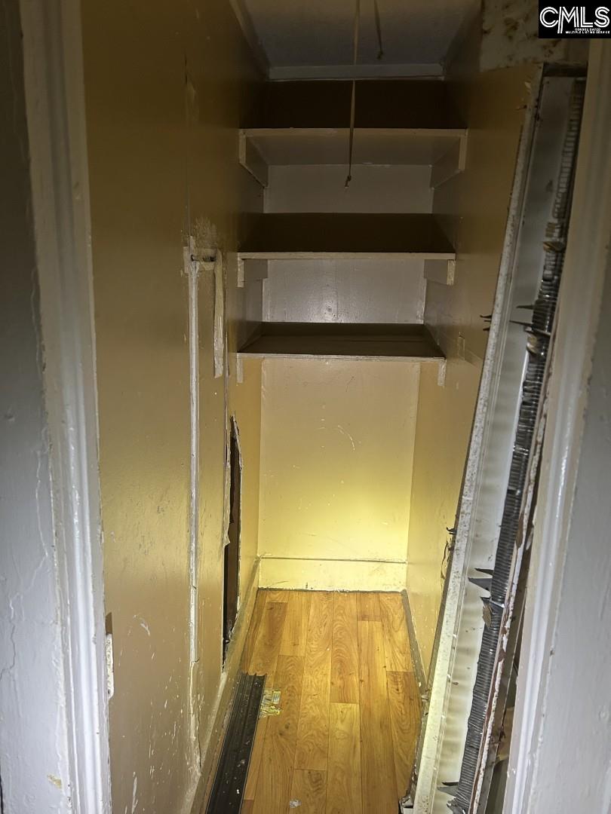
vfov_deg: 67.3
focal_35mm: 26
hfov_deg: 53.1
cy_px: 407
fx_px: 612
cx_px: 306
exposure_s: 1/60
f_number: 1.5
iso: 200
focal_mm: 5.7
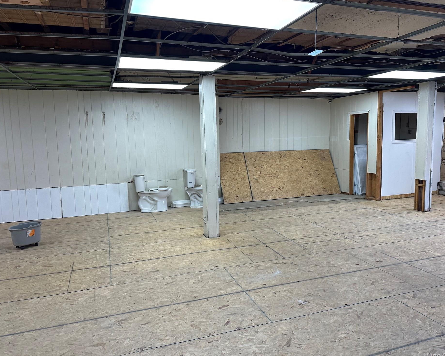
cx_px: 229
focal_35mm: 26
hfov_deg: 66.0
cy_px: 176
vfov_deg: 54.9
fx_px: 342
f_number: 1.78
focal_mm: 6.86
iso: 100
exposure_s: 1/119
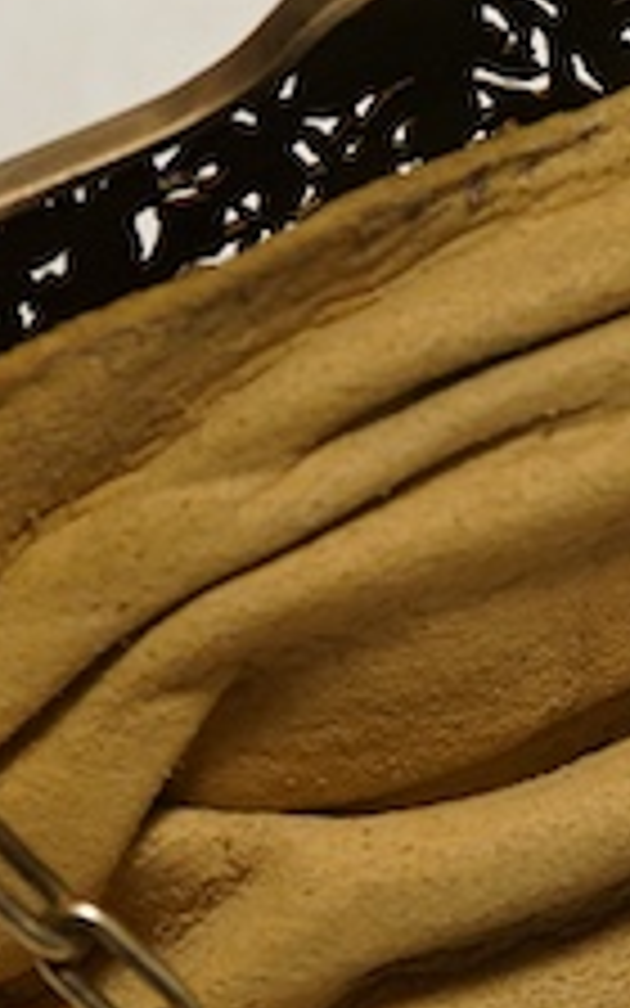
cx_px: 788
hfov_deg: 7.1
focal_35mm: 184
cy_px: 630
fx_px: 5055
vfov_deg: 11.4
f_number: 3.5
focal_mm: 30
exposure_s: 1/125
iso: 1250
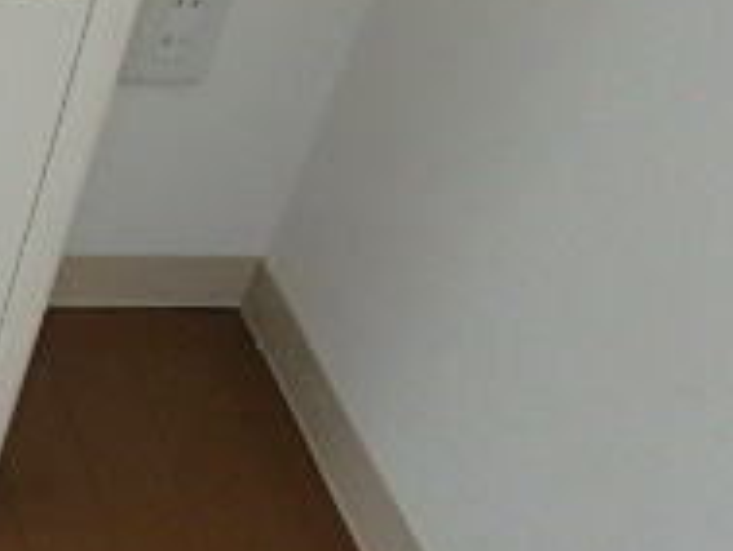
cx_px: -473
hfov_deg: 21.3
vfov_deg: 20.7
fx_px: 1504
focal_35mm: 71
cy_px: 318
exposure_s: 1/30
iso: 500
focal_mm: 3.7
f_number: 3.5
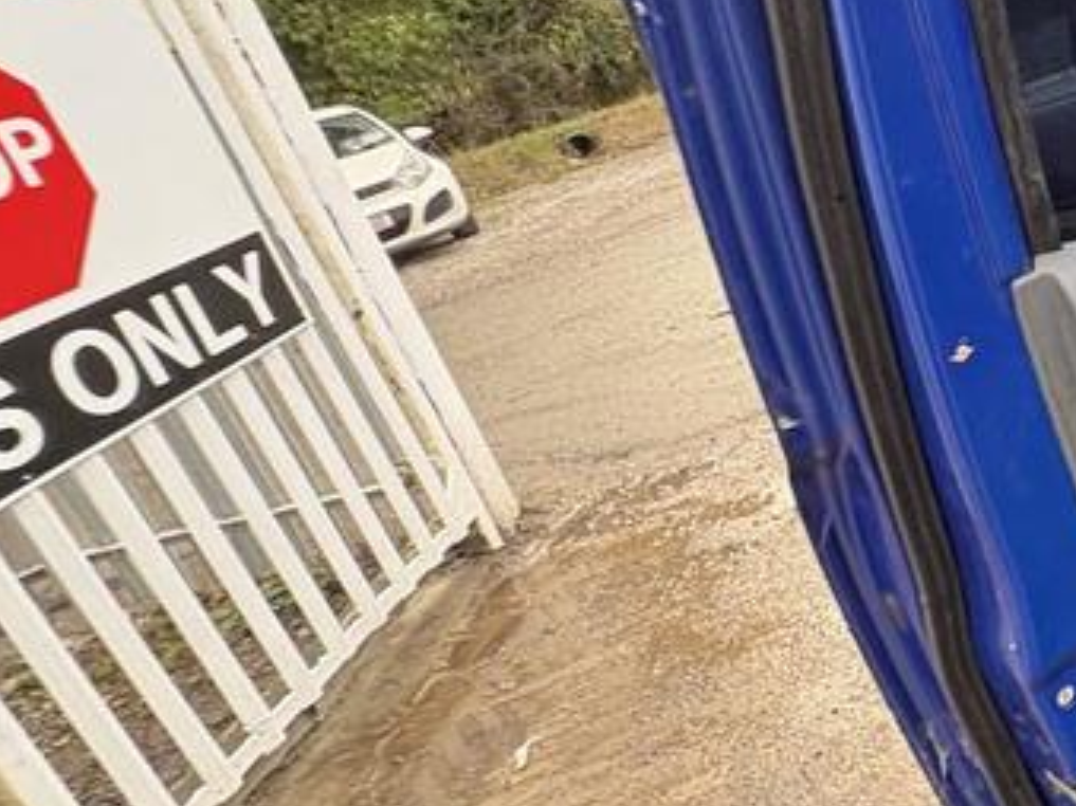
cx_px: 1314
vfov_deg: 38.0
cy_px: 235
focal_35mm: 37
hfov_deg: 37.1
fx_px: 1150
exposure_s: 1/99
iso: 200
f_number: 2.2
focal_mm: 2.22
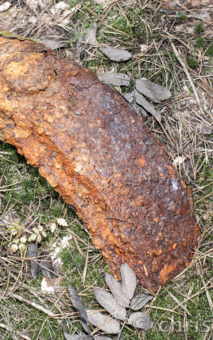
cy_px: 170
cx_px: 41
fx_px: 399
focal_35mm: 43
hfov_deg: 29.2
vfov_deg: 46.2
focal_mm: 28
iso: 800
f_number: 3.5
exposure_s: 1/30
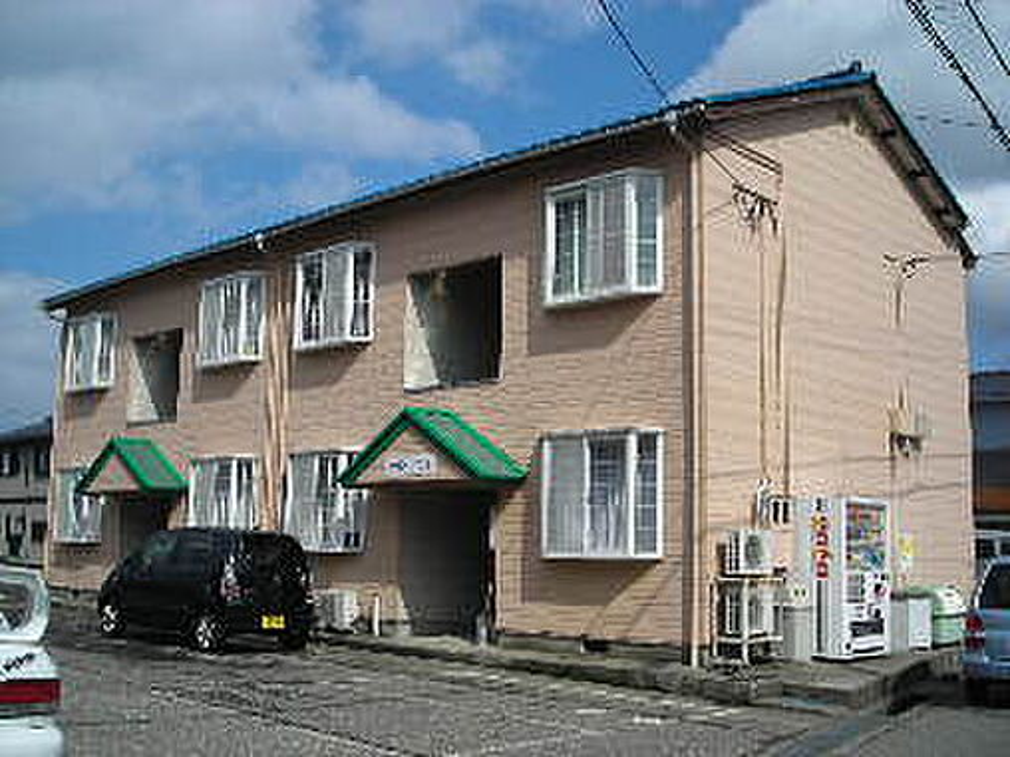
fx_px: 1109
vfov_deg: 37.7
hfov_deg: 49.0
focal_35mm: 38
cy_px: 378
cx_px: 505
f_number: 6.4
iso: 50
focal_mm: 6.3
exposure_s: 1/326
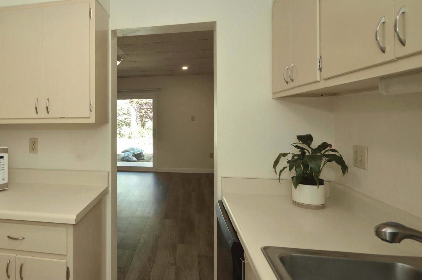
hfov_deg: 71.3
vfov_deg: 53.5
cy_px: 126
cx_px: 127
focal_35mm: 24
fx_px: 278
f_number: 5.6
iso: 400
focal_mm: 11
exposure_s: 1/80
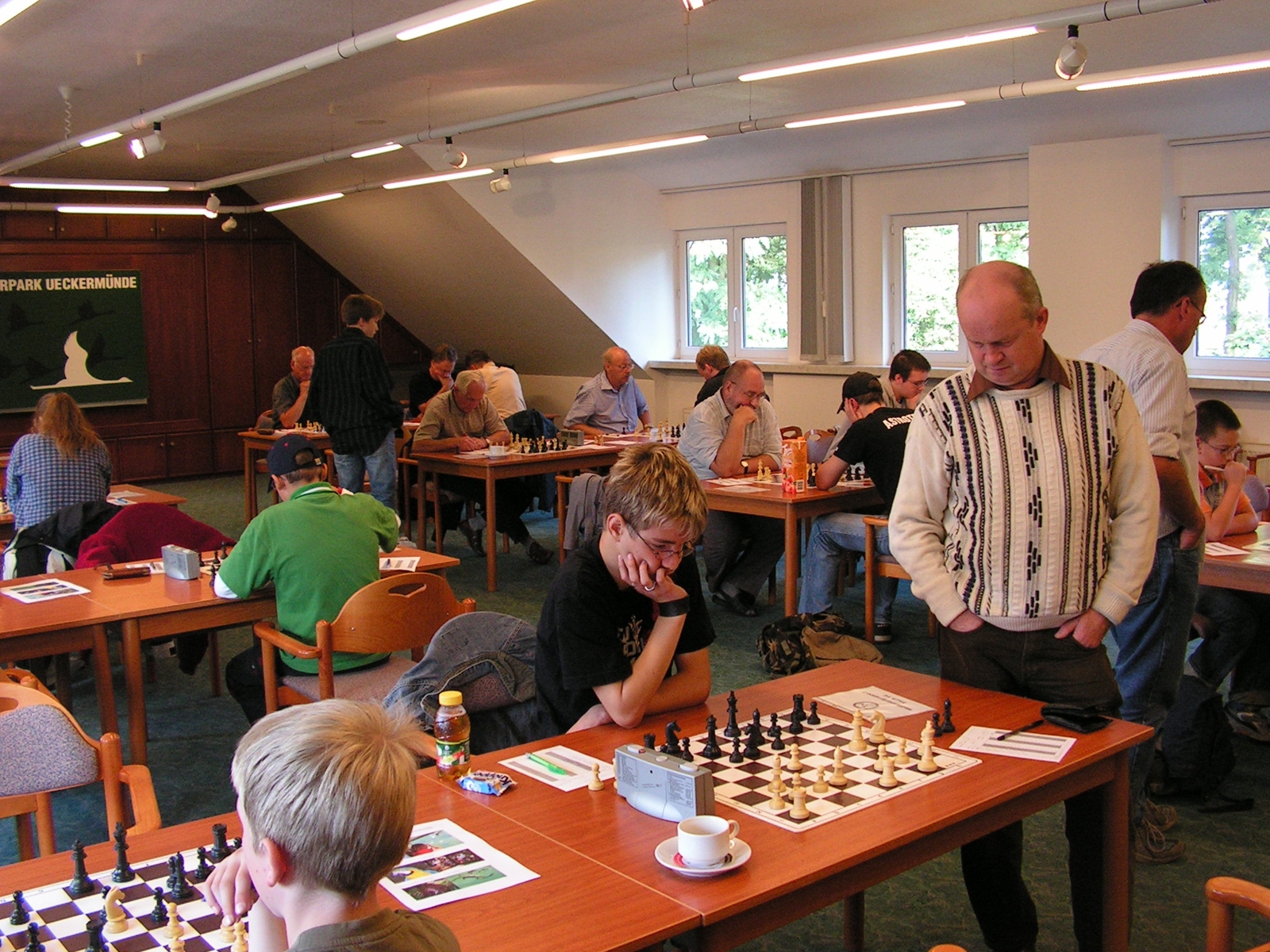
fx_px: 1321
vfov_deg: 39.7
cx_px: 635
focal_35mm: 36
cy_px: 476
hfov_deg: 51.4
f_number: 3.2
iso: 160
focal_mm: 6
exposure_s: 1/40
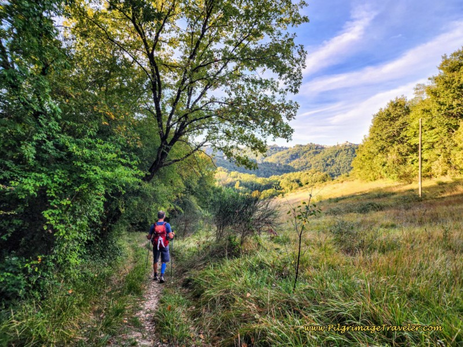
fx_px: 308
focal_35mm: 23
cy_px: 174
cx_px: 232
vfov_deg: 58.9
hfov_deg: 73.9
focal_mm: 6.4
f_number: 1.8
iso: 25
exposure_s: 1/180
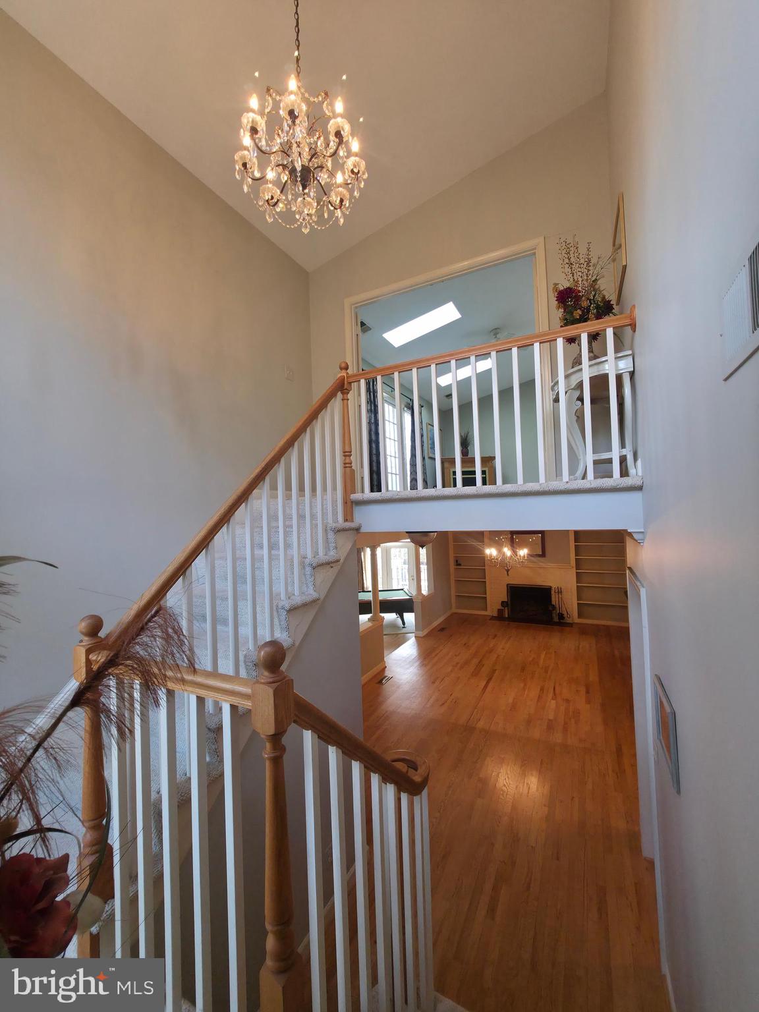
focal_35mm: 13
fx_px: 380
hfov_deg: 89.9
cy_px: 506
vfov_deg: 106.2
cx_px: 380
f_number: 1.9
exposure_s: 1/60
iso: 125
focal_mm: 2.2
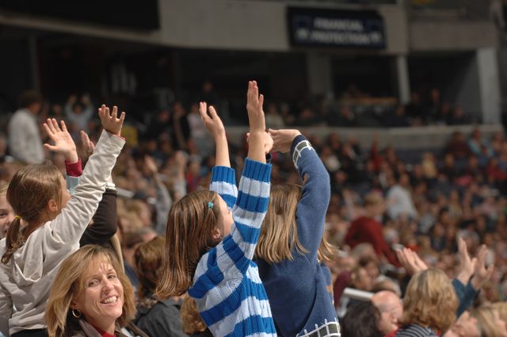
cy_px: 168
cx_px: 254
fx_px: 2743
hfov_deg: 10.6
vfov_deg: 7.0
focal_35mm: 195
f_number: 5
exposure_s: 1/250
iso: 320
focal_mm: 130
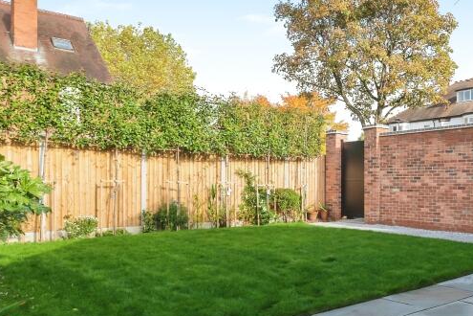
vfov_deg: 42.3
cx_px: 346
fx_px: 407
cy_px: 174
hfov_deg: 57.7
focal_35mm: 31
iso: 250
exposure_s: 1/640
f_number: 4
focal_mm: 10
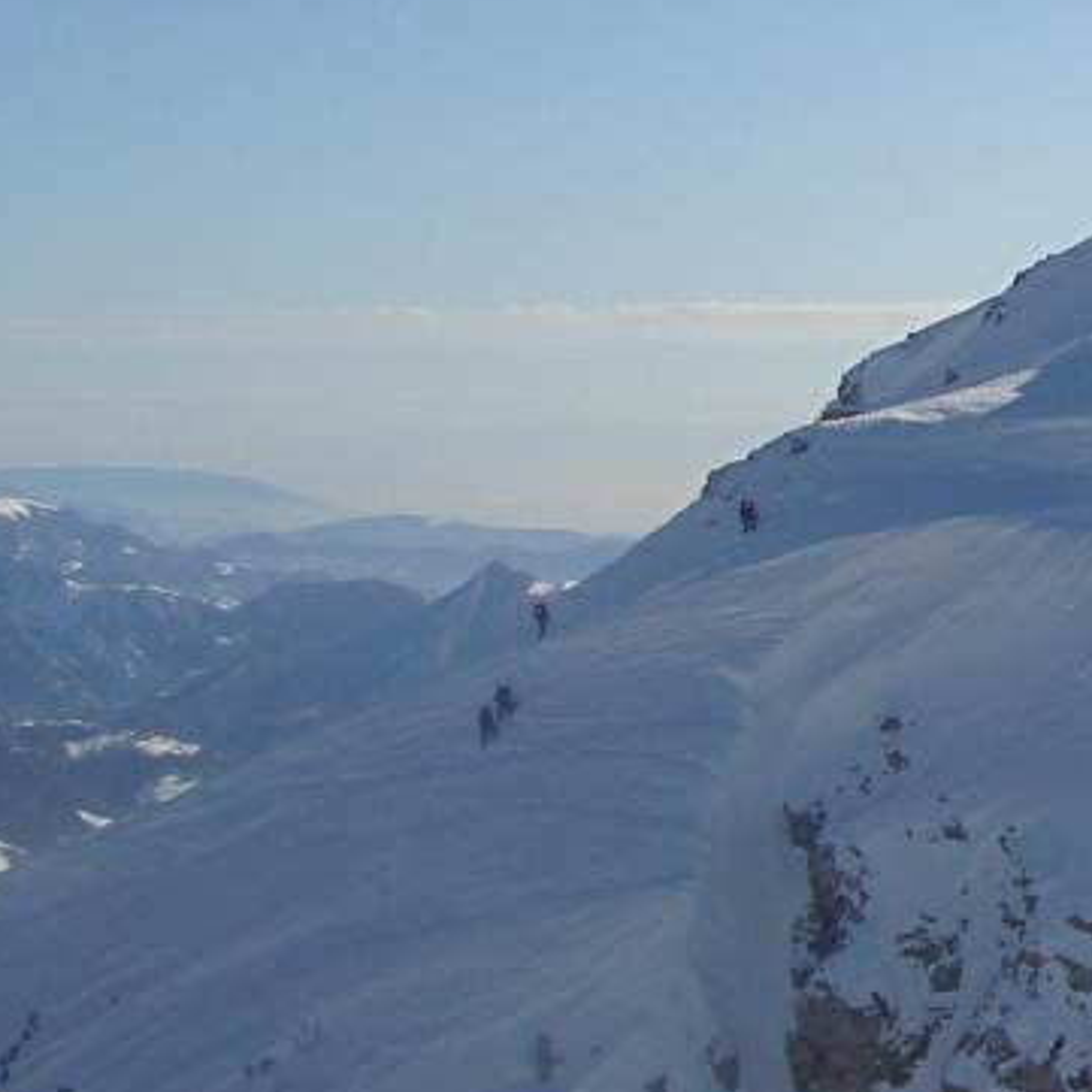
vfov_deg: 14.1
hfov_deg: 13.0
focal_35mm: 124
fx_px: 4426
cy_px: 410
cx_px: 1806
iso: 50
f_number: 4.7
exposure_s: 1/800
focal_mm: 8
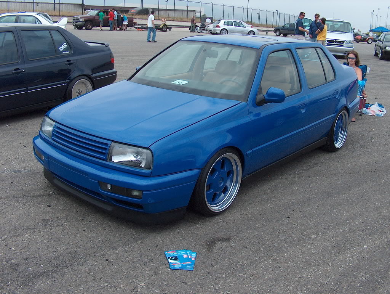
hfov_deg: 50.1
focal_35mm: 37
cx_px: 195
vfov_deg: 38.8
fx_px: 417
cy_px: 147
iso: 200
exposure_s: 1/725
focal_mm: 7.6
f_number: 5.7
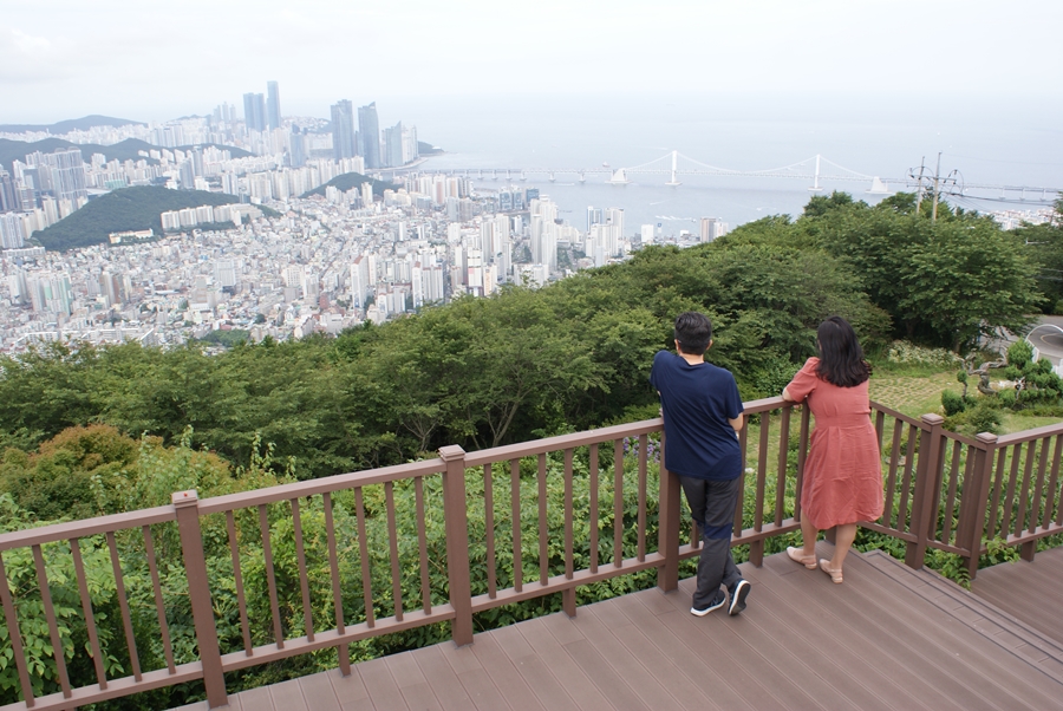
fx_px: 887
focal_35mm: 30
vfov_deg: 43.7
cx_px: 532
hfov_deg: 61.9
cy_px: 356
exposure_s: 1/60
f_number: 8
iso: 100
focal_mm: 20
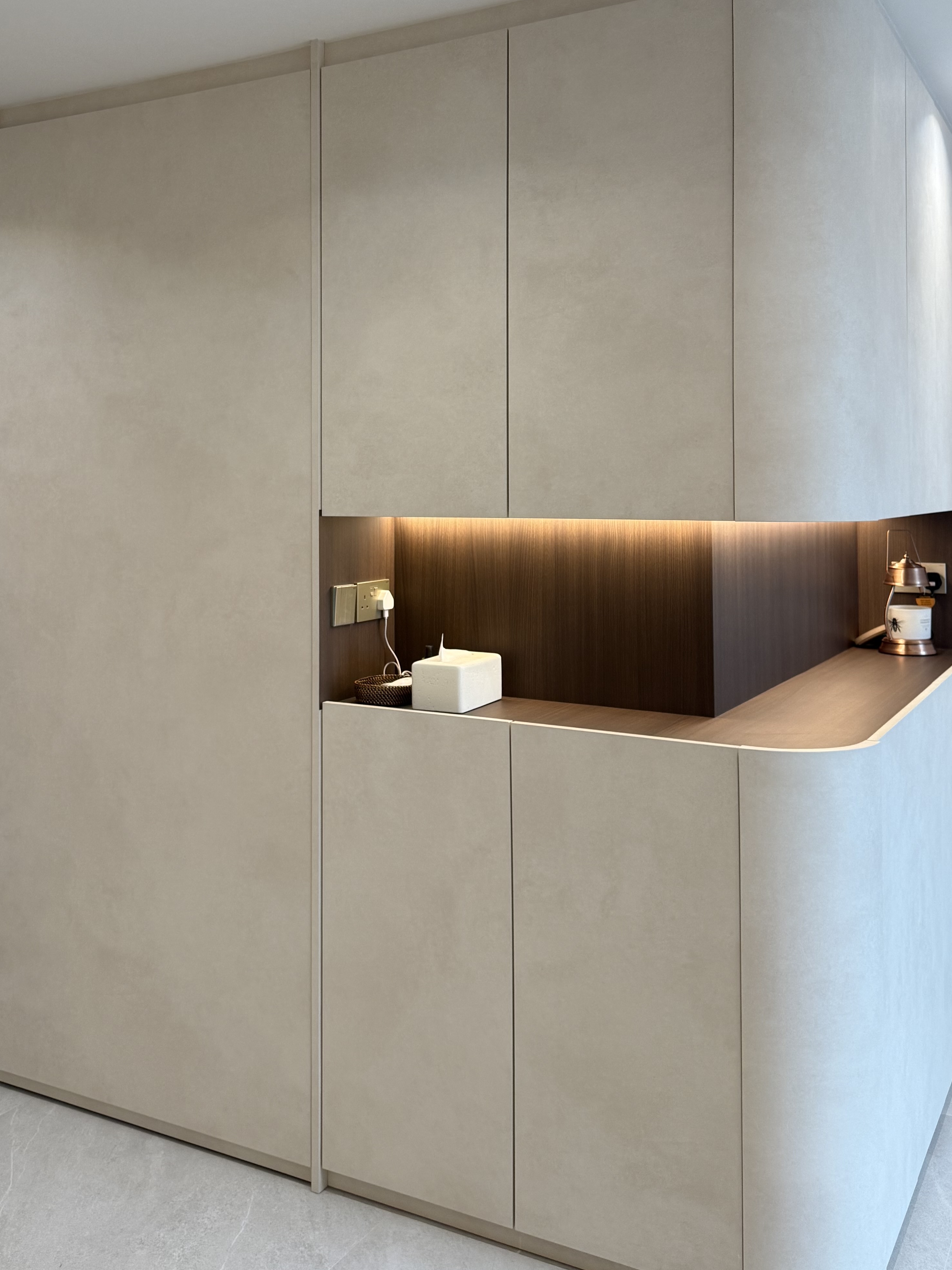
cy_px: 457
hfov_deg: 40.4
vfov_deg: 51.9
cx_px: 351
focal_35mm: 35
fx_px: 1283
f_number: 1.78
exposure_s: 1/100
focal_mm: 6.76
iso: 125
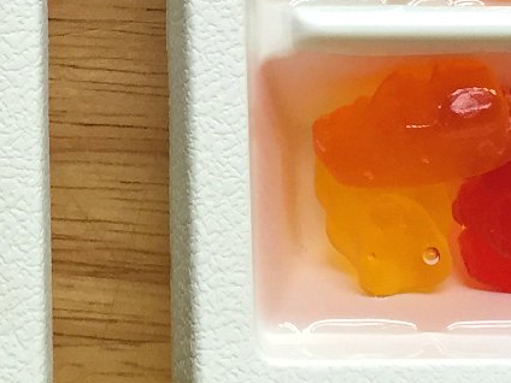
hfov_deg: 14.0
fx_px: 2067
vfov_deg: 10.2
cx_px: 86
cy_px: -210
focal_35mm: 140
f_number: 2.2
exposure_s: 1/40
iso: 32
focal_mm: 4.15
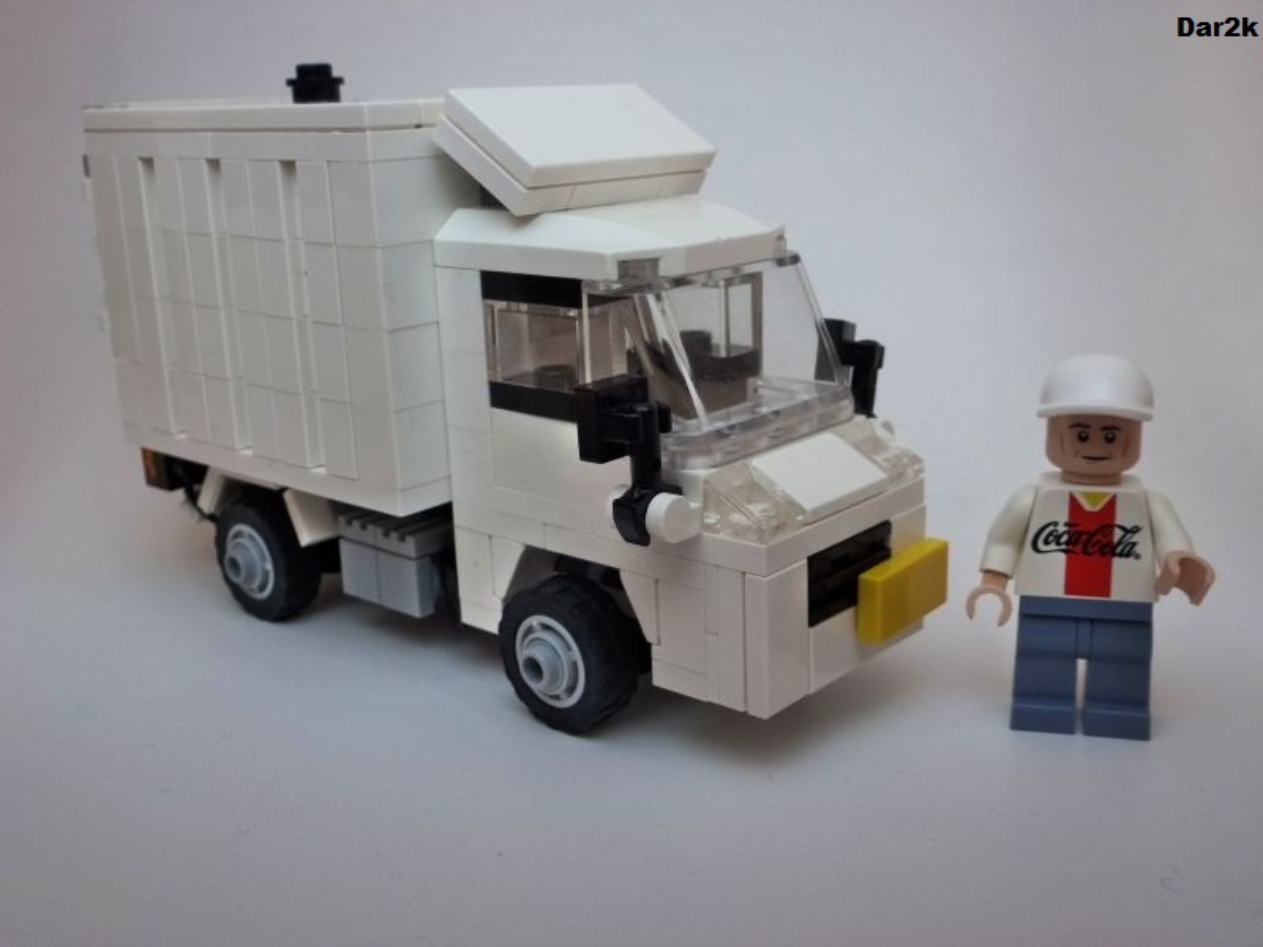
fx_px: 1313
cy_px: 474
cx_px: 632
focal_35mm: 36
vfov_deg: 39.7
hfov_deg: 51.4
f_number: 3.7
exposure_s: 1/10
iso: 400
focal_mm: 6.4
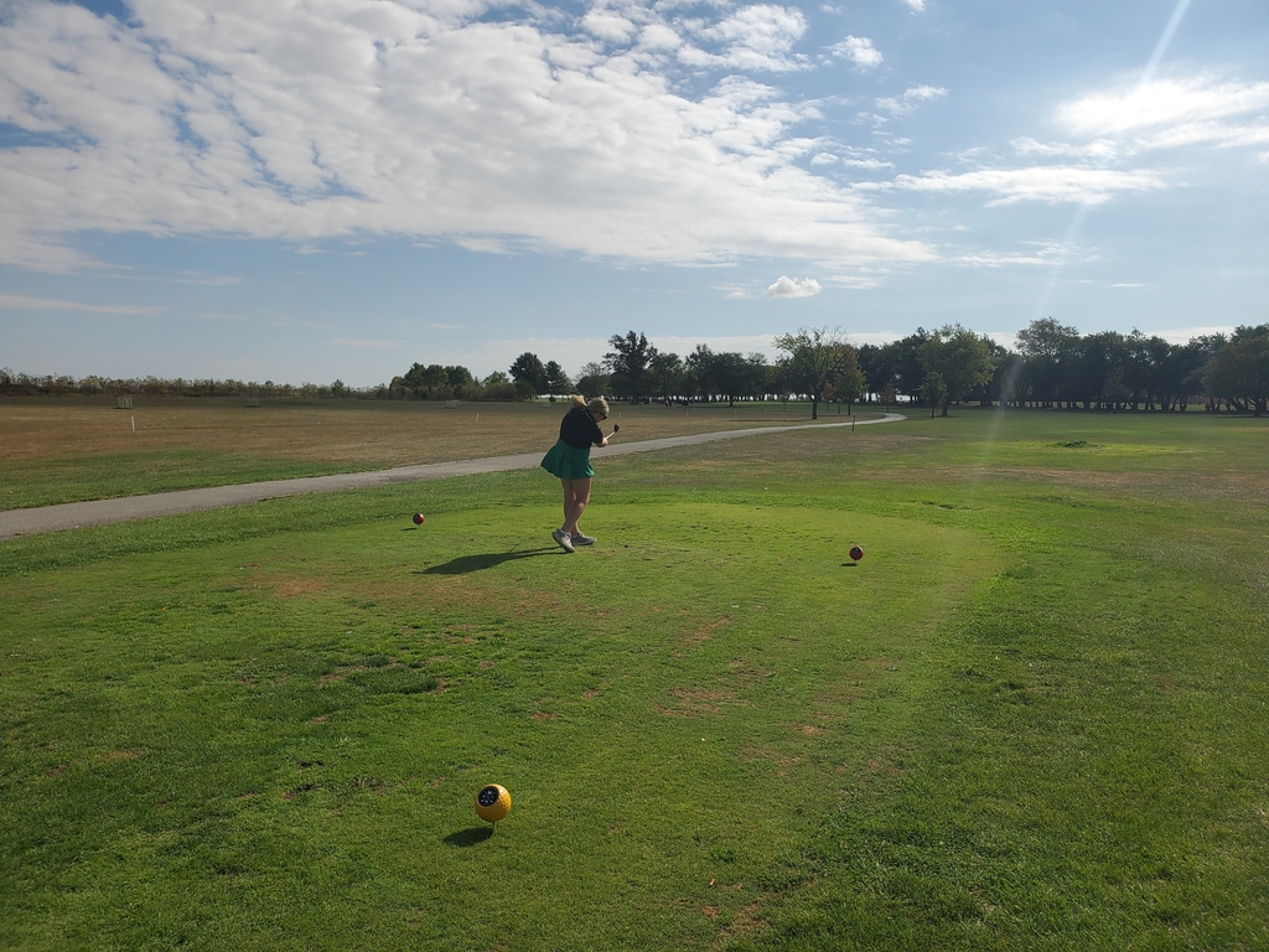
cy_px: 476
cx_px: 634
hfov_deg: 67.3
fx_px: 953
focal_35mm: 26
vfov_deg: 53.1
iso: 50
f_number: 2.4
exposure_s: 1/3264
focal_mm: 4.3
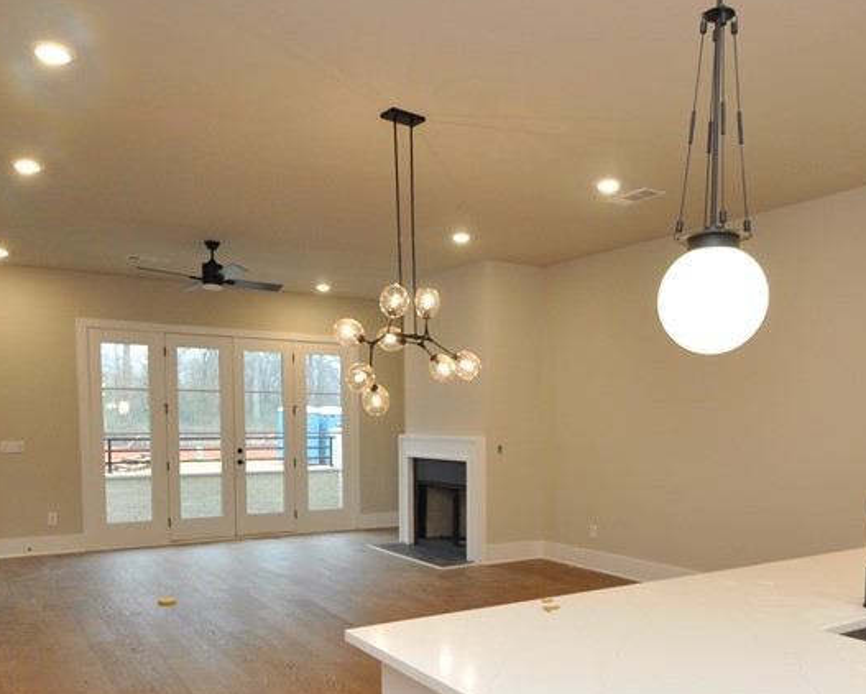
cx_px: 508
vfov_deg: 48.9
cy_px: 479
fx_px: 744
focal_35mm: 29
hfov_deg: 60.1
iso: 400
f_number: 4.5
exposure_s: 1/80
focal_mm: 10
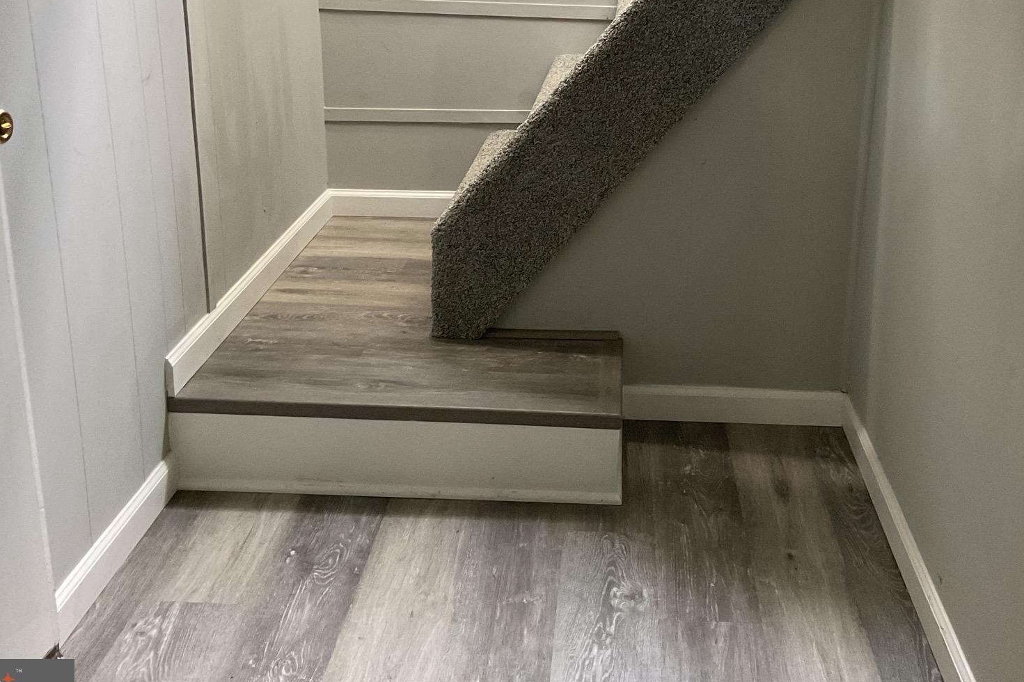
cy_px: 182
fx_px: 1194
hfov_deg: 46.2
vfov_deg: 31.4
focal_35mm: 42
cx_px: 613
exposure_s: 1/60
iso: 250
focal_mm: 3
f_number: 1.8
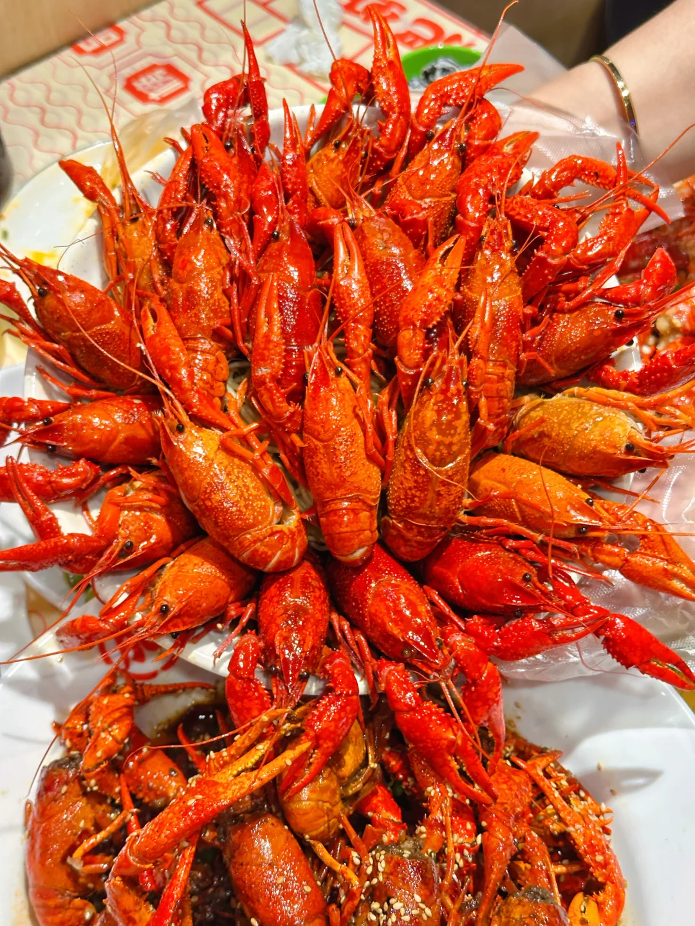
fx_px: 1285
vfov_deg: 39.7
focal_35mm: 48
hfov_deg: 30.3
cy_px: 463
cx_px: 348
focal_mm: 6.86
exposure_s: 1/50
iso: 125
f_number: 1.78
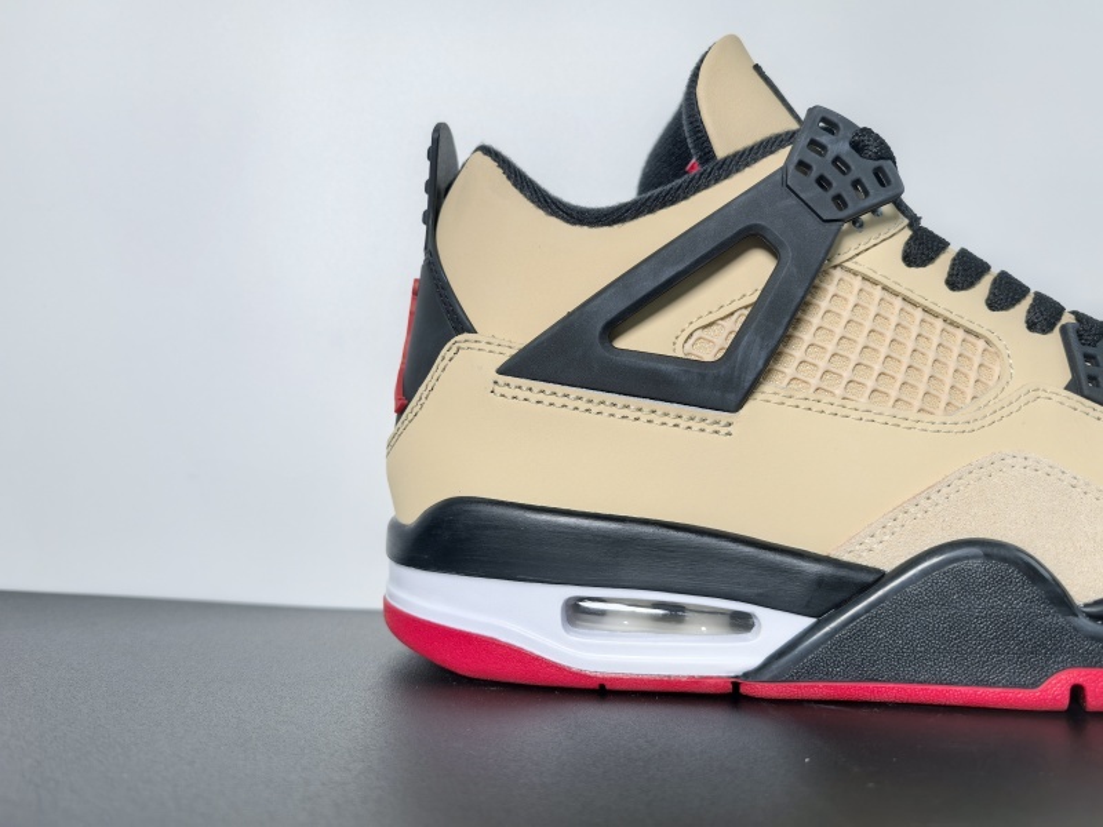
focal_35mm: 27
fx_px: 860
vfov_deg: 51.4
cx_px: 552
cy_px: 414
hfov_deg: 65.3
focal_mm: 6.98
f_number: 2
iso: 50
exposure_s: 1/417
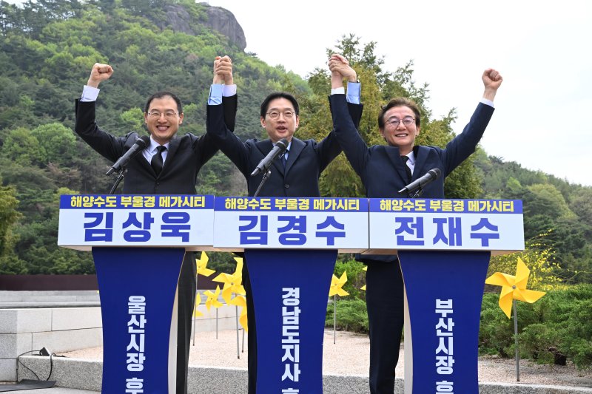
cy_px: 197
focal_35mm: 54
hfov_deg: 36.9
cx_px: 296
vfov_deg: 25.0
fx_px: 888
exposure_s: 1/250
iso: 800
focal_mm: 54
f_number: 10
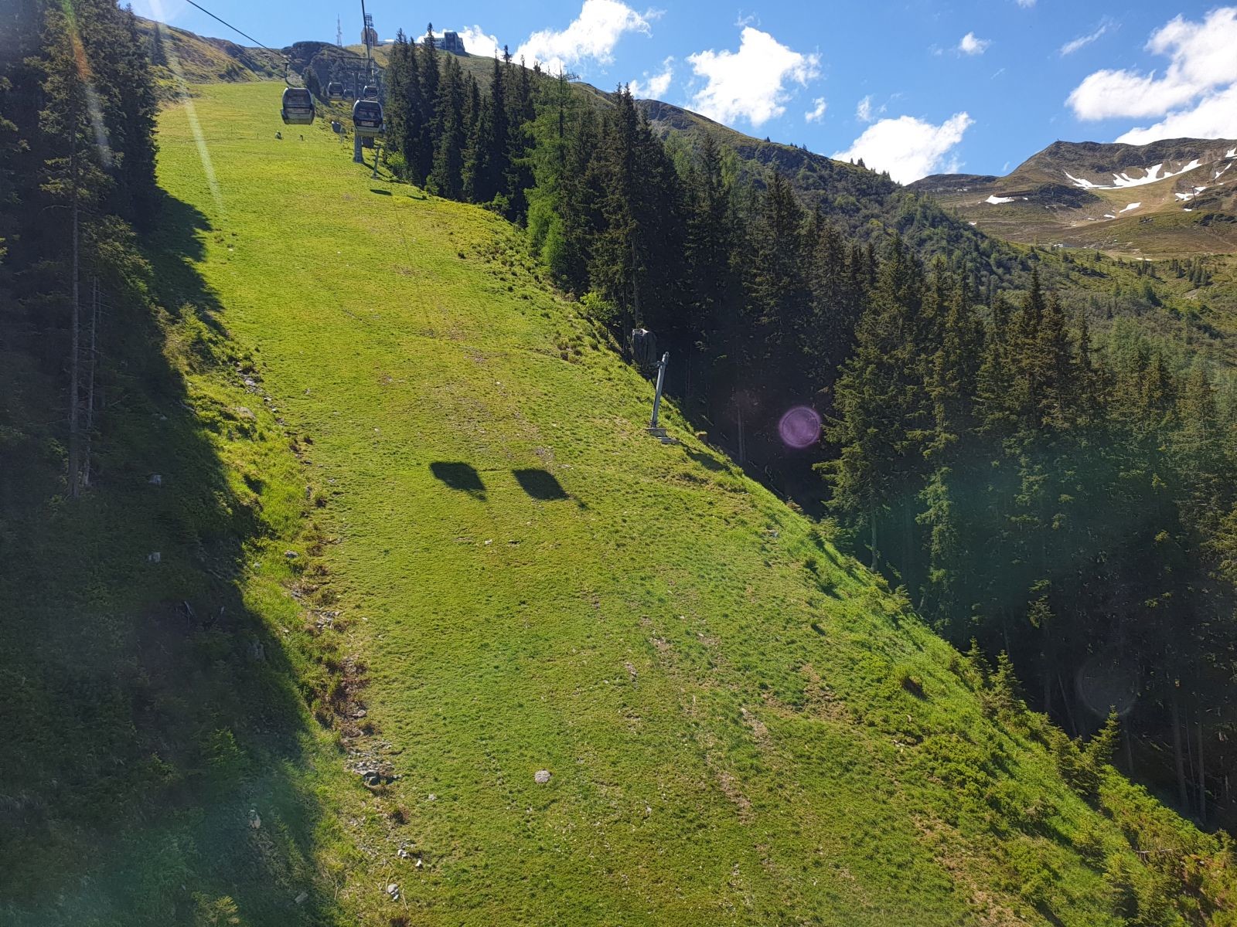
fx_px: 929
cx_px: 618
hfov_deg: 67.3
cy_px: 464
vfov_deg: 53.1
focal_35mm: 26
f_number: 2.4
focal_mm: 4.3
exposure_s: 1/485
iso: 50
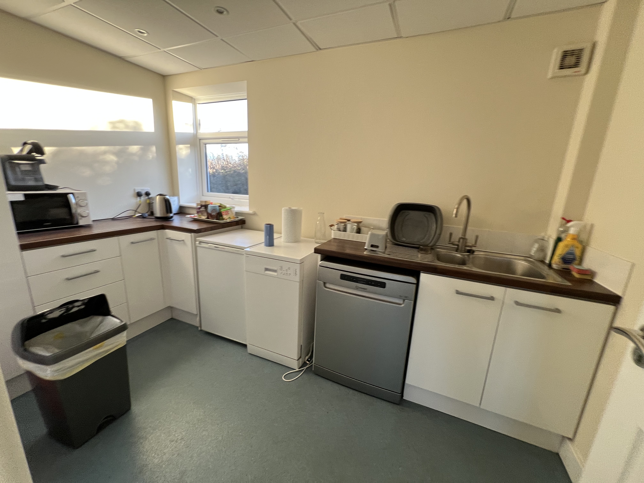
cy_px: 242
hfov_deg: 106.2
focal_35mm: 13
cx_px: 322
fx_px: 242
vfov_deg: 89.9
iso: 100
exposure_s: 1/99
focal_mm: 1.57
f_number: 1.8
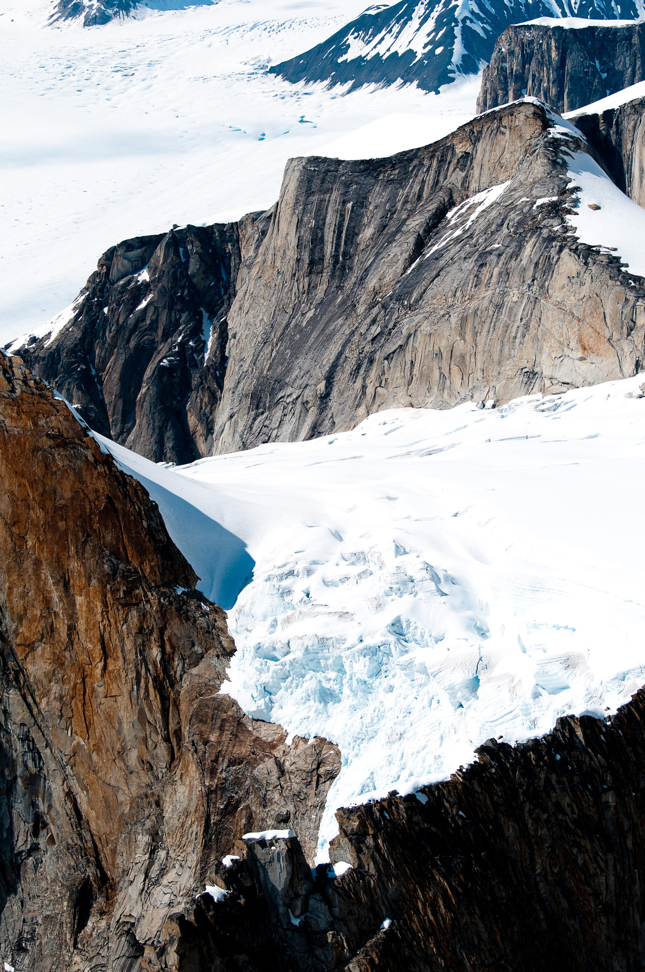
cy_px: 486
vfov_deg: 19.5
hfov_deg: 13.0
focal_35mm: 105
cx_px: 322
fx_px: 2829
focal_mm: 70
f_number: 5
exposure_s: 1/4000
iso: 200
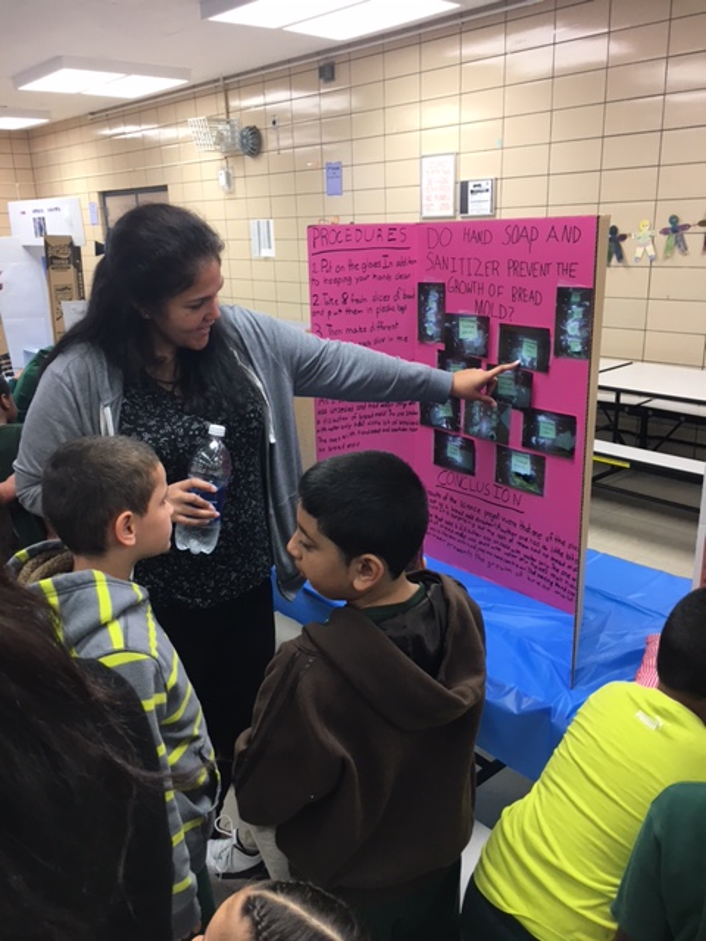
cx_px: 353
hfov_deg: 48.2
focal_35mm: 29
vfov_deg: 61.7
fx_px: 789
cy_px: 470
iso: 32
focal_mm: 4.15
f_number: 2.2
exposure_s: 1/30
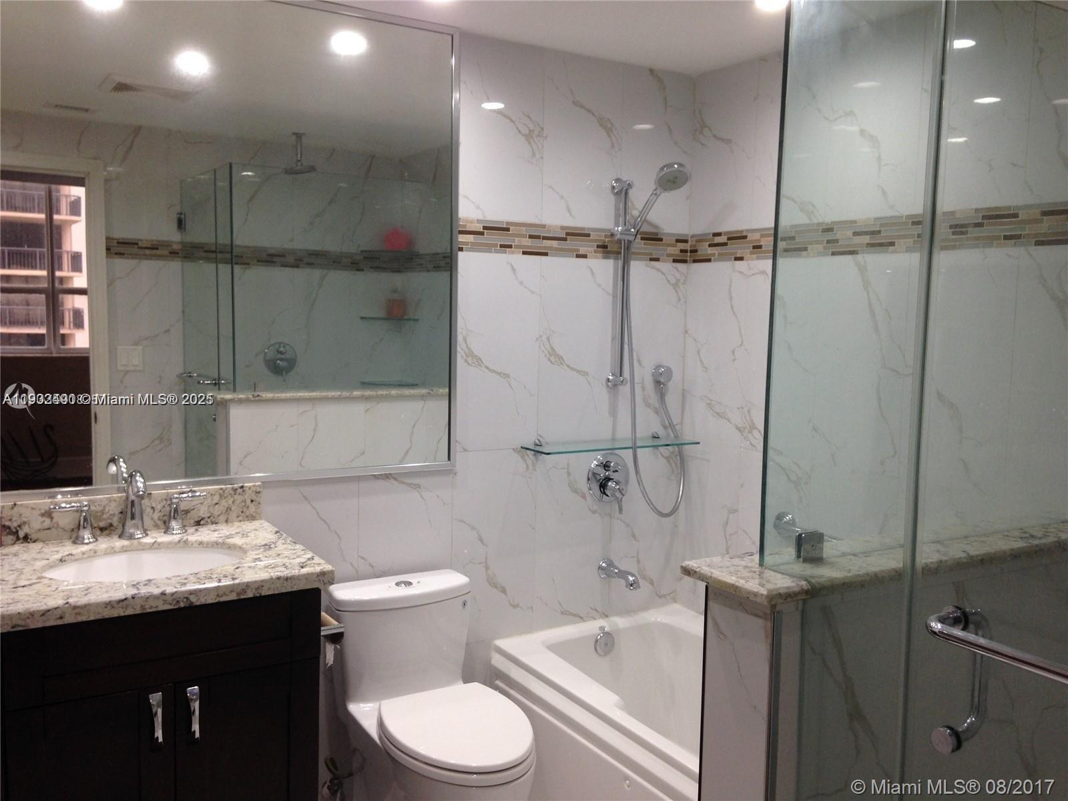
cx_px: 534
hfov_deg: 55.4
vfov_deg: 42.9
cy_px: 400
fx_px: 1018
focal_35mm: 33
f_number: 2.4
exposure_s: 1/40
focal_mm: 4.12
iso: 64
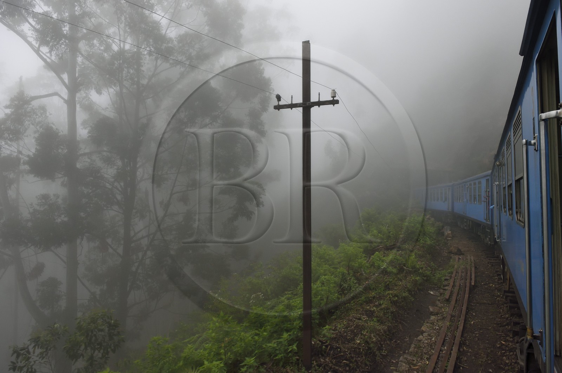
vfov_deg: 53.1
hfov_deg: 73.8
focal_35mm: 24
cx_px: 281
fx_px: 374
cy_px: 186
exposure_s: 1/320
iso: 1600
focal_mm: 24
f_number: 6.3
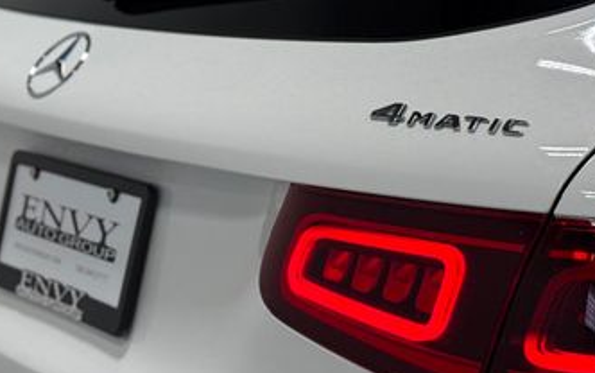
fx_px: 1590
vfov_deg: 13.4
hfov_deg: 21.2
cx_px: 262
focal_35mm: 98
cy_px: 226
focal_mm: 6.76
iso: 64
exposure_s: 1/583
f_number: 1.78
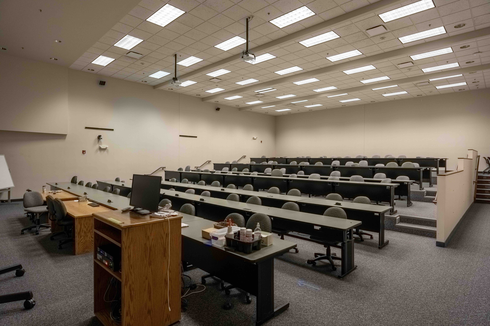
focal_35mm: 20
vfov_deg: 61.9
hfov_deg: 84.0
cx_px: 245
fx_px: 272
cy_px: 163
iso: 2000
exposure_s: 1/5000
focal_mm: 20
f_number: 4
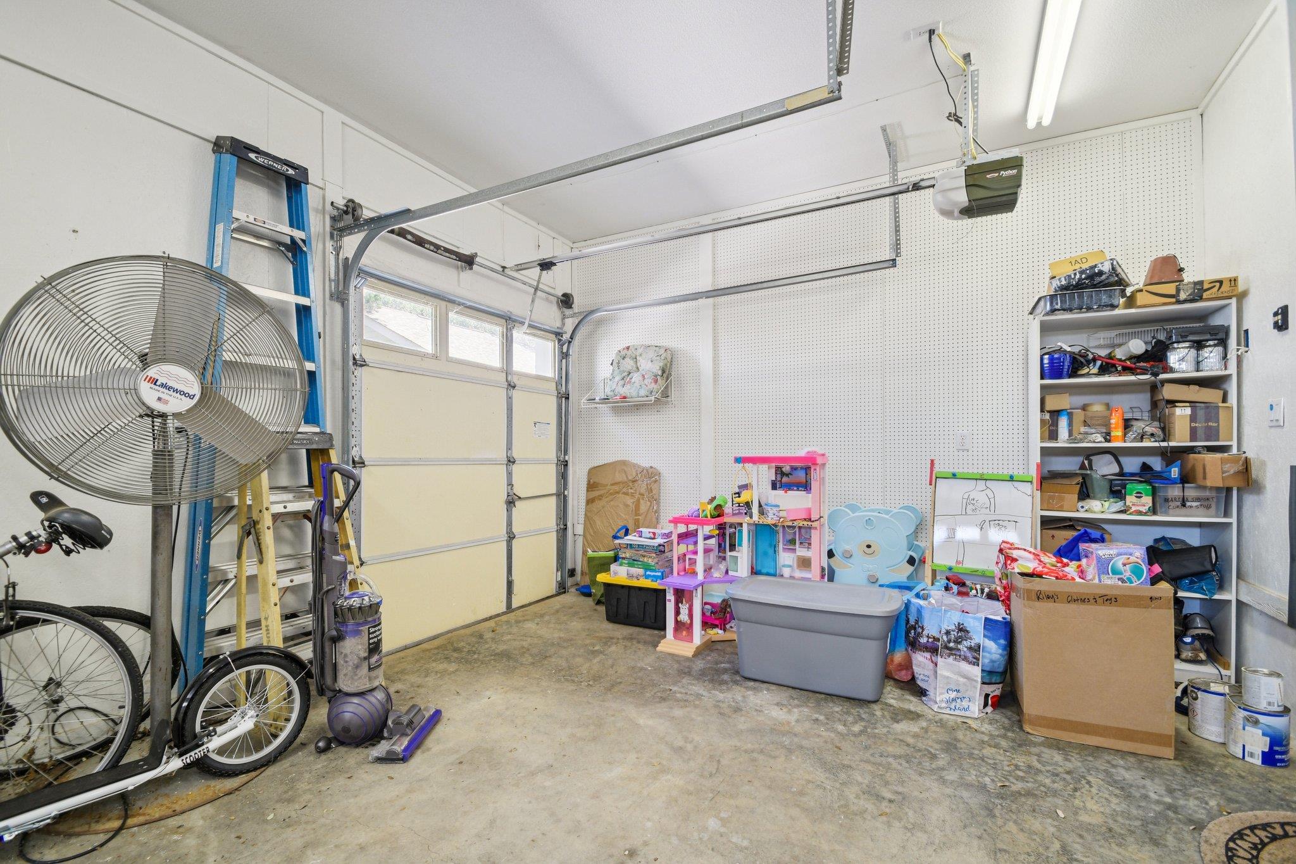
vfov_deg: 77.3
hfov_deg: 100.4
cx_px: 648
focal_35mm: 15
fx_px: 540
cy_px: 432
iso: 400
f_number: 8
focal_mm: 10
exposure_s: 1/5
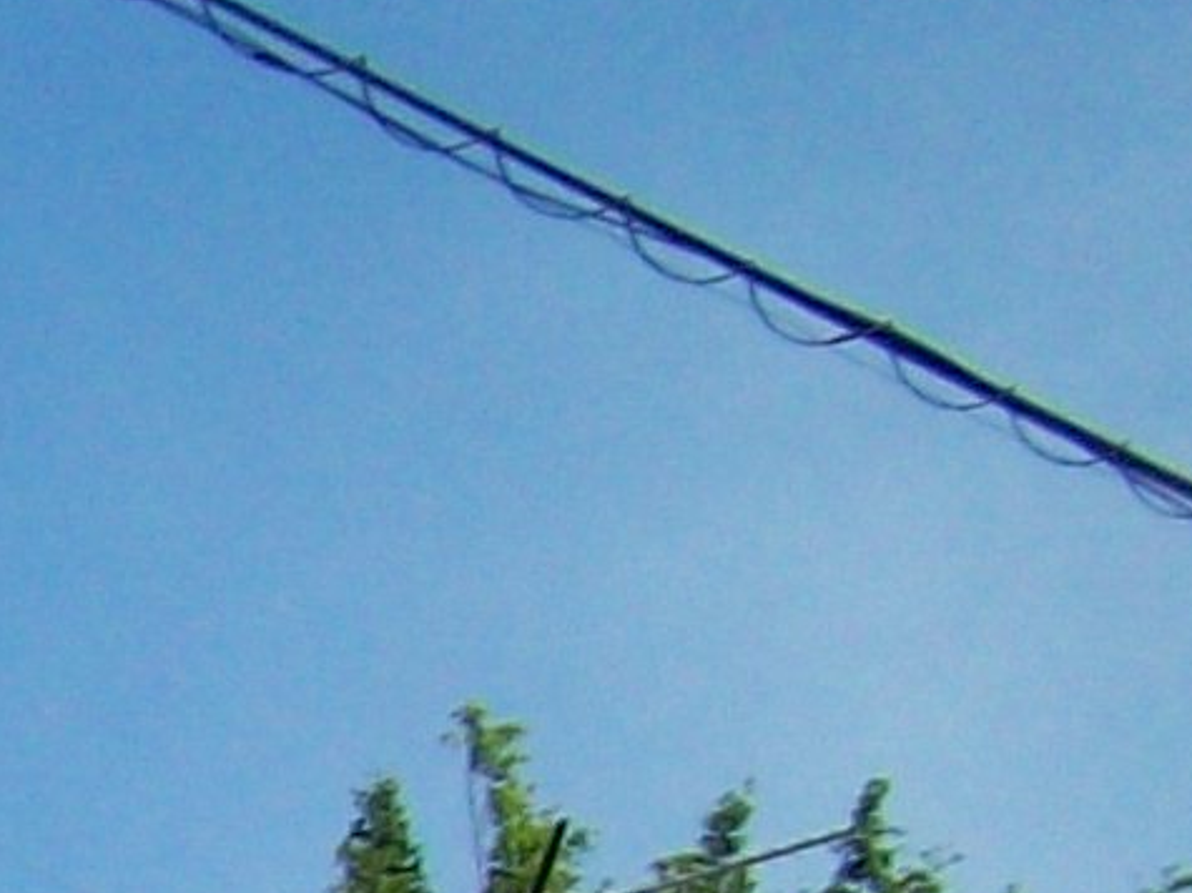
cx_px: -1822
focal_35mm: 220
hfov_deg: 8.2
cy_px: 2491
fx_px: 7574
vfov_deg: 6.3
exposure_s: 1/483
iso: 80
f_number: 5.5
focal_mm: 5.7
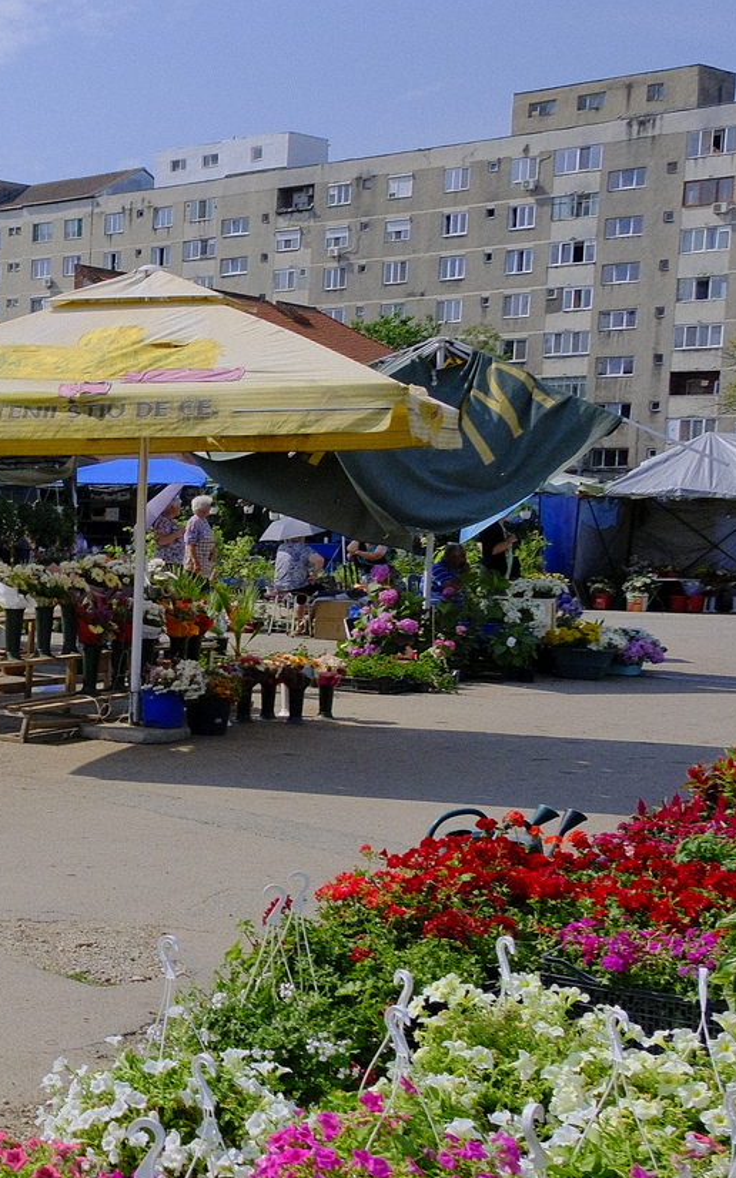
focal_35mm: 61
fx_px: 1958
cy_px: 748
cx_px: -367
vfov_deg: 33.3
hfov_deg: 18.8
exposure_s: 1/2500
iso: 640
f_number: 5.6
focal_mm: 16
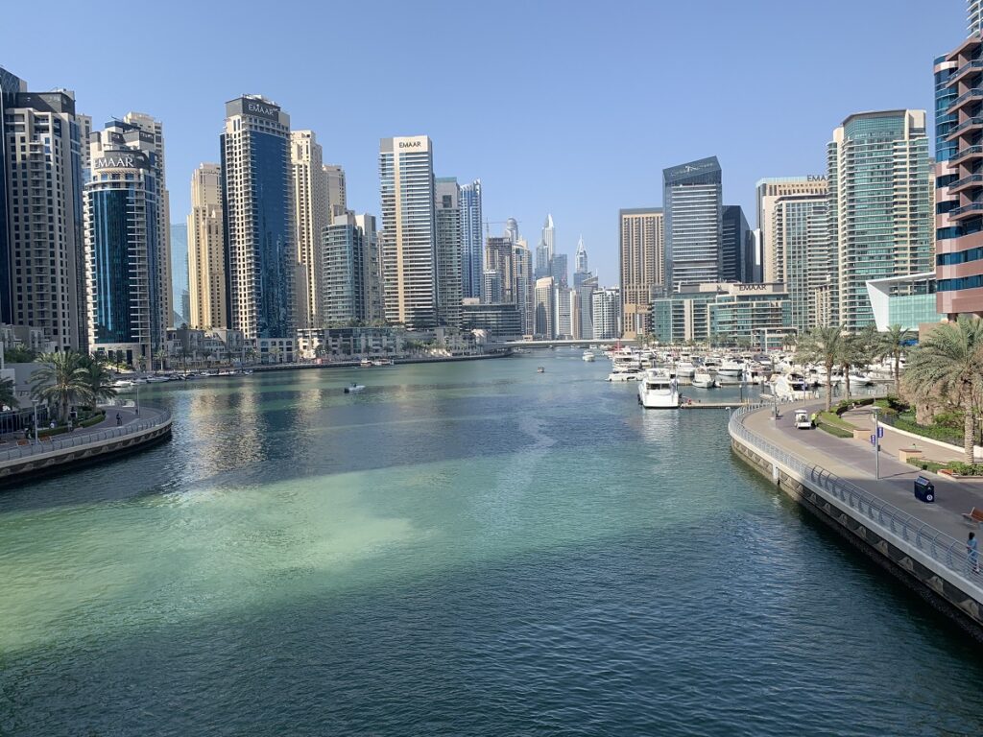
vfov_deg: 53.1
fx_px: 738
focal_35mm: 26
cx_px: 492
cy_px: 368
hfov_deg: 67.3
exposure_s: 1/1845
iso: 25
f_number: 1.8
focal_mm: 4.25
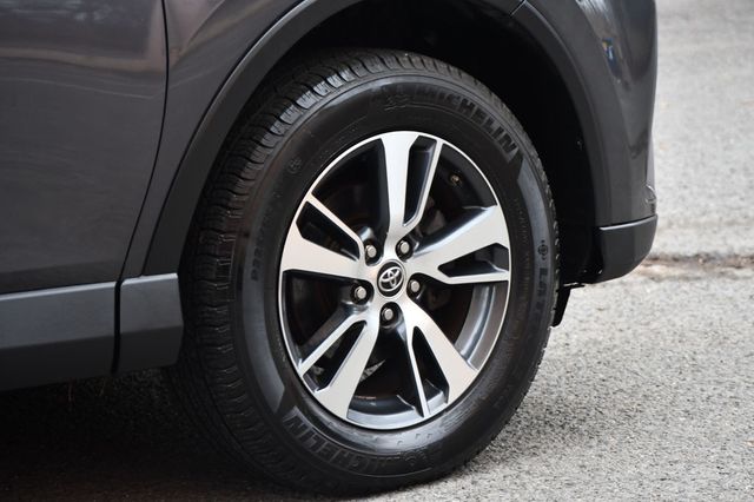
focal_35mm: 138
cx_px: 377
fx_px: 2889
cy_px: 251
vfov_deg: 9.9
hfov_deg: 14.9
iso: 450
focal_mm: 92
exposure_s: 1/250
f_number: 4.8
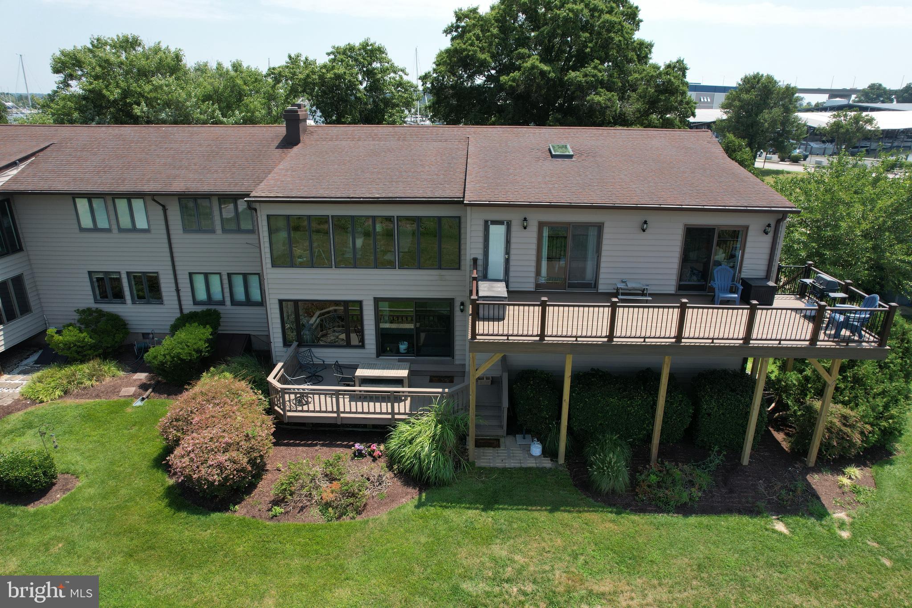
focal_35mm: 22
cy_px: 304
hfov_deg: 78.6
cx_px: 456
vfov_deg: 57.2
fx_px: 557
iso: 100
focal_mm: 8.38
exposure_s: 1/320
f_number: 2.8
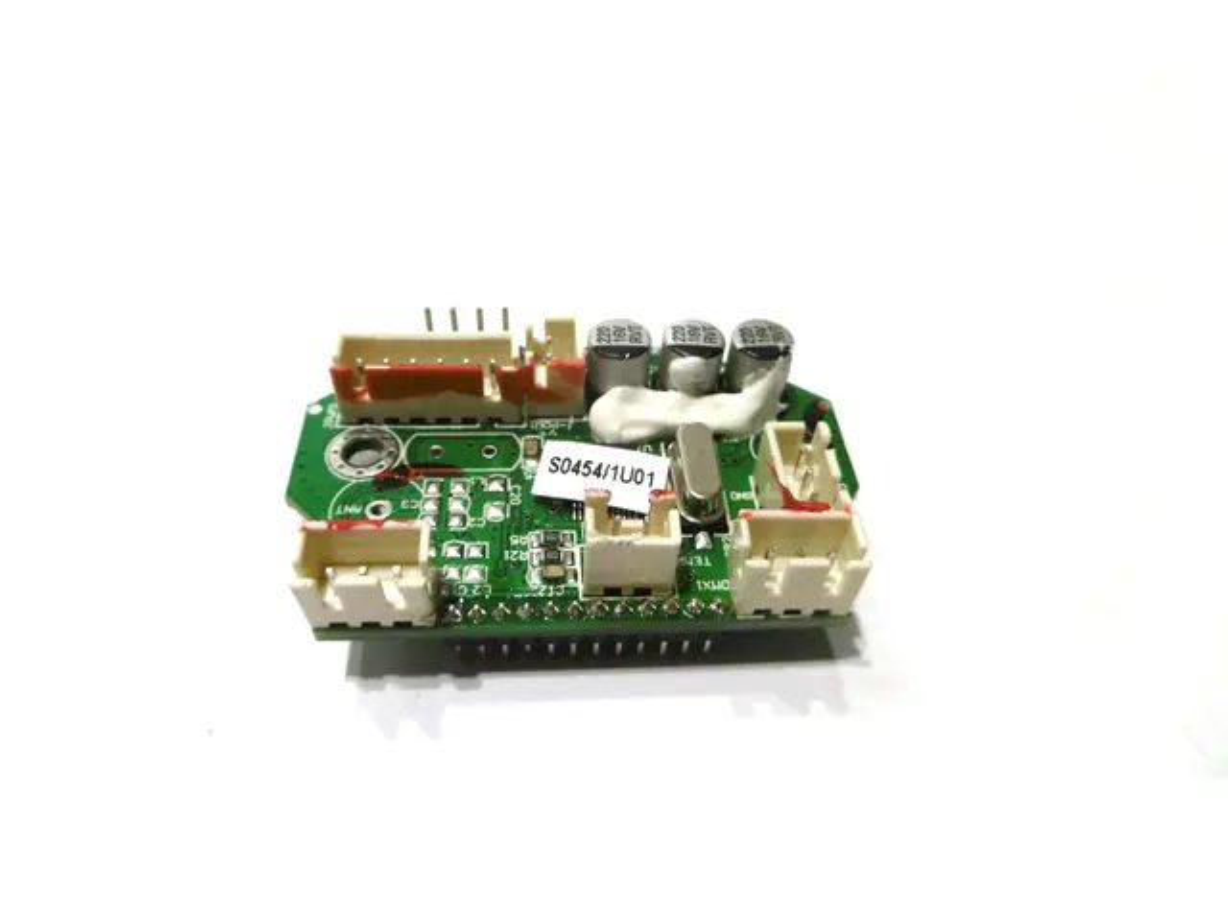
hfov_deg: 71.6
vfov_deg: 56.8
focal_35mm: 24
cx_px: 614
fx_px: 851
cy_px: 460
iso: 100
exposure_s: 1/125
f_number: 3.1
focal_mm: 4.3
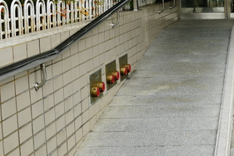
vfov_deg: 15.7
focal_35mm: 87
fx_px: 565
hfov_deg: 22.2
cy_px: 67
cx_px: 252
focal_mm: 35
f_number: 5.6
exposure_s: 1/125
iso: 200
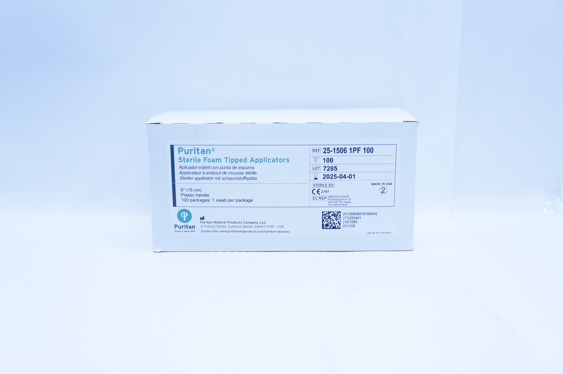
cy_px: 187
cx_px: 282
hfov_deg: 53.2
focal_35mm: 36
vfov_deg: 36.8
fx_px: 562
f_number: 4.5
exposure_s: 1/200
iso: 800
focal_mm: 24
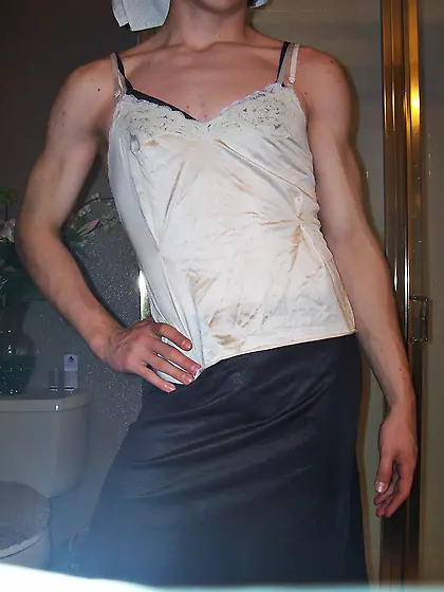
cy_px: 296
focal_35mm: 34
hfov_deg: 41.8
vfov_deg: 54.0
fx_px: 581
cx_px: 222
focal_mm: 5.6
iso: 80
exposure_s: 1/64
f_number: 2.7
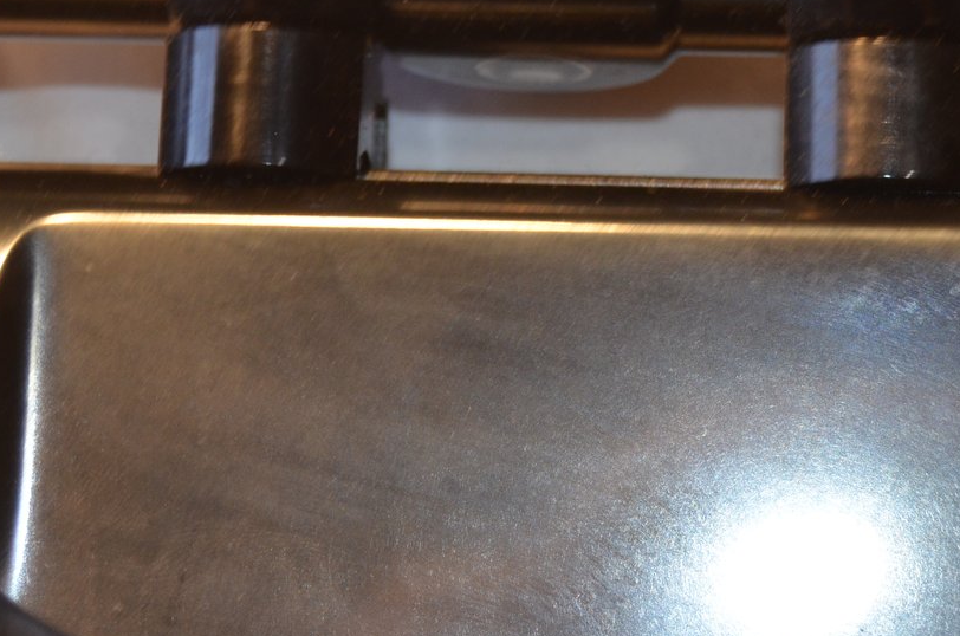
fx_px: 3540
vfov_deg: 10.2
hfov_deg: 15.4
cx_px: 528
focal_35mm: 133
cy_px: 74
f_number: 5
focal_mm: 42
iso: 400
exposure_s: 1/100
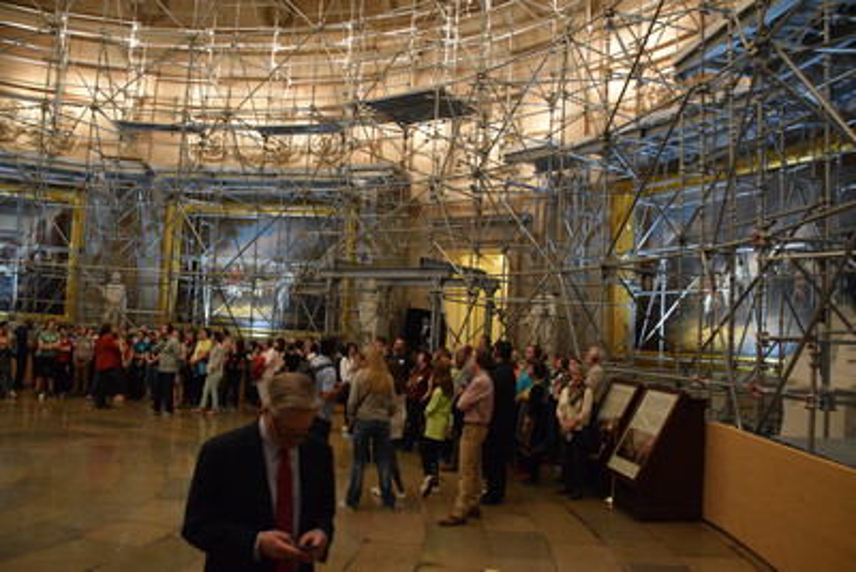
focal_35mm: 27
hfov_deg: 67.4
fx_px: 642
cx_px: 428
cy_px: 286
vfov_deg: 48.0
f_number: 3.5
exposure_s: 1/60
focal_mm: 18
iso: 2200
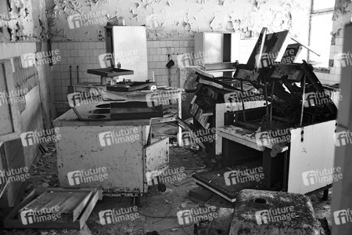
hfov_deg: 53.1
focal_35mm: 36
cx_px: 176
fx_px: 352
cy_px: 118
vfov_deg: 36.9
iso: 360
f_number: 4
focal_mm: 24
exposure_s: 1/30
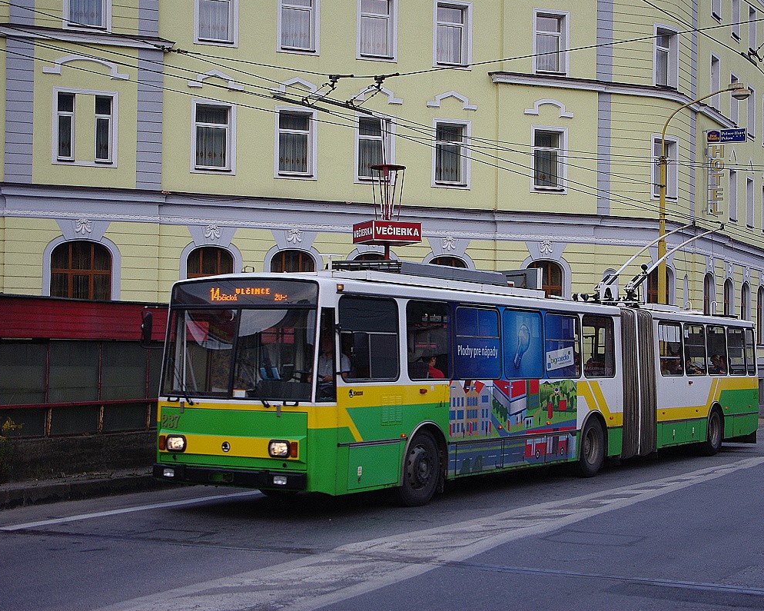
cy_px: 305
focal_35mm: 61
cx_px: 435
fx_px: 1379
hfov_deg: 30.9
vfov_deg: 25.0
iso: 200
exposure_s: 1/250
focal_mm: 36
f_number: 5
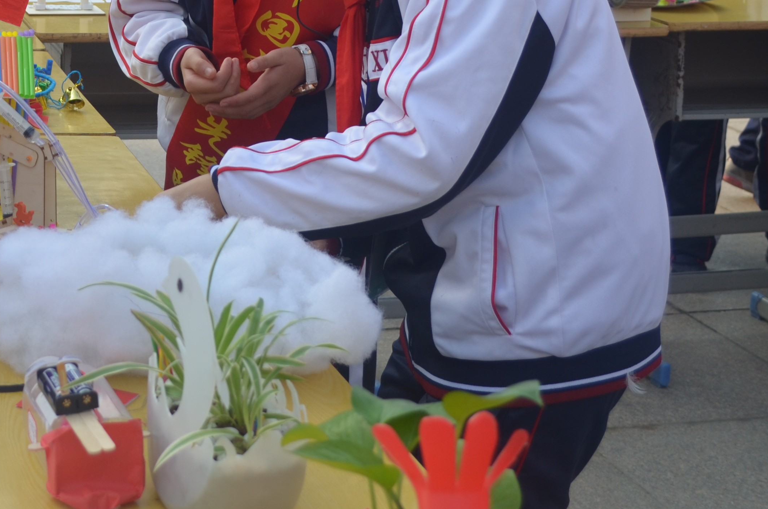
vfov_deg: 16.0
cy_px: -23
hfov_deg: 23.7
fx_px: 1767
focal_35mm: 83
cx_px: 53
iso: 200
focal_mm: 24
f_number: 4
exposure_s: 1/640
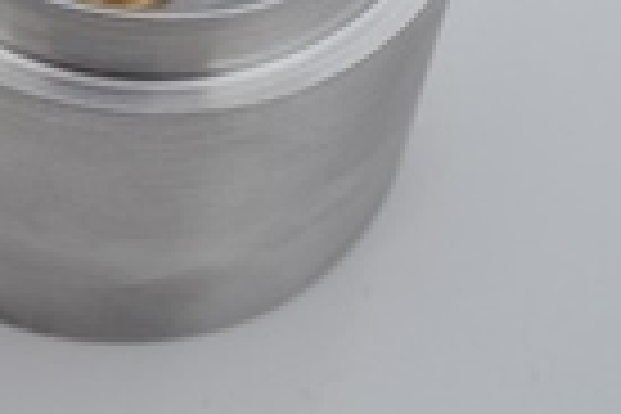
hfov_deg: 12.1
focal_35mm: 165
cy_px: -99
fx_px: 2846
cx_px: -198
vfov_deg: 8.2
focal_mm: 38
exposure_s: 1/200
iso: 100
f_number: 7.1
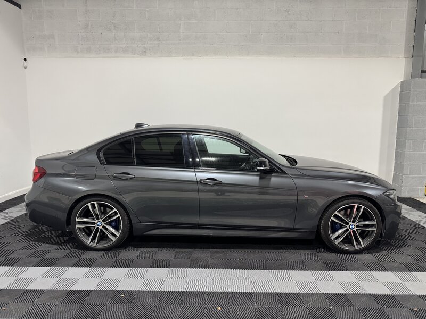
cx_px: 213
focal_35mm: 24
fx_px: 295
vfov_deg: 56.8
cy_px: 160
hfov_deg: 71.6
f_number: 1.78
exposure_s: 1/50
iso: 200
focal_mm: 6.76
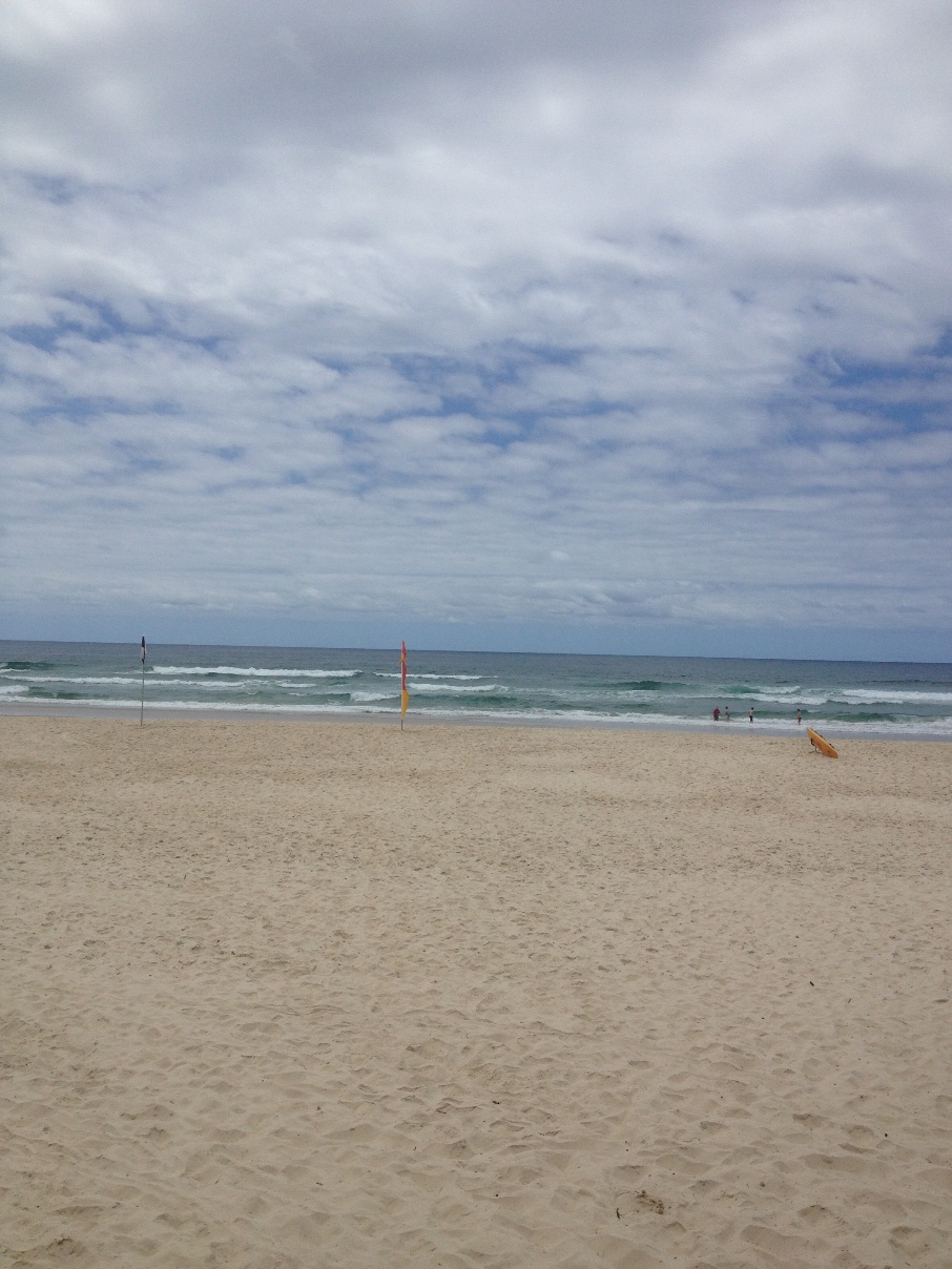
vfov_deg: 52.6
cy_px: 634
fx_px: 1283
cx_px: 476
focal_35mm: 35
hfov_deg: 40.7
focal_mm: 4.28
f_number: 2.4
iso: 50
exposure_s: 1/6135
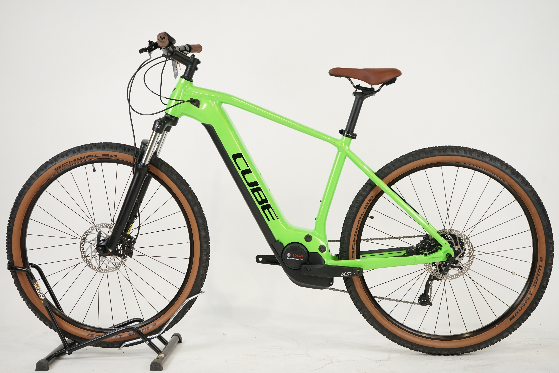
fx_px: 885
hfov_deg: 35.1
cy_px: 186
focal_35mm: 57
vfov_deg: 23.8
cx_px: 280
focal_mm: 57
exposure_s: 1/200
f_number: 5.6
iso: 2000
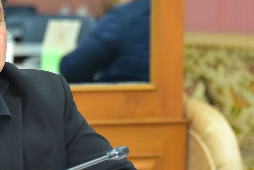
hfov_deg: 5.8
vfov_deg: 3.9
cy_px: 58
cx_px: -31
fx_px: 2506
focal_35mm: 355
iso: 3200
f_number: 5.6
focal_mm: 145
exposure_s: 1/200
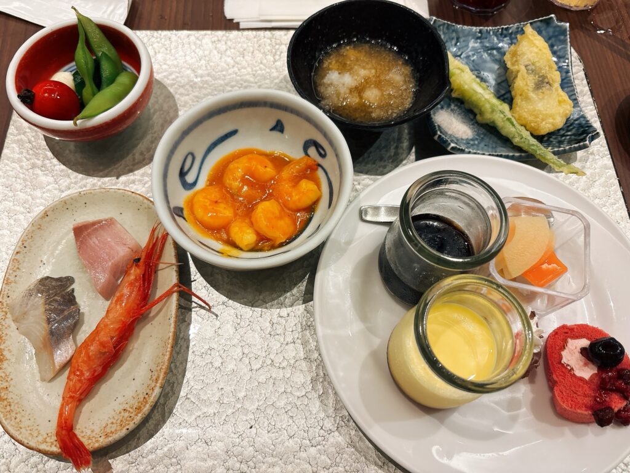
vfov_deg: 53.1
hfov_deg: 67.3
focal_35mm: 26
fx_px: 473
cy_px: 236
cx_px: 315
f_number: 1.6
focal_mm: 5.96
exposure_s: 1/50
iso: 160
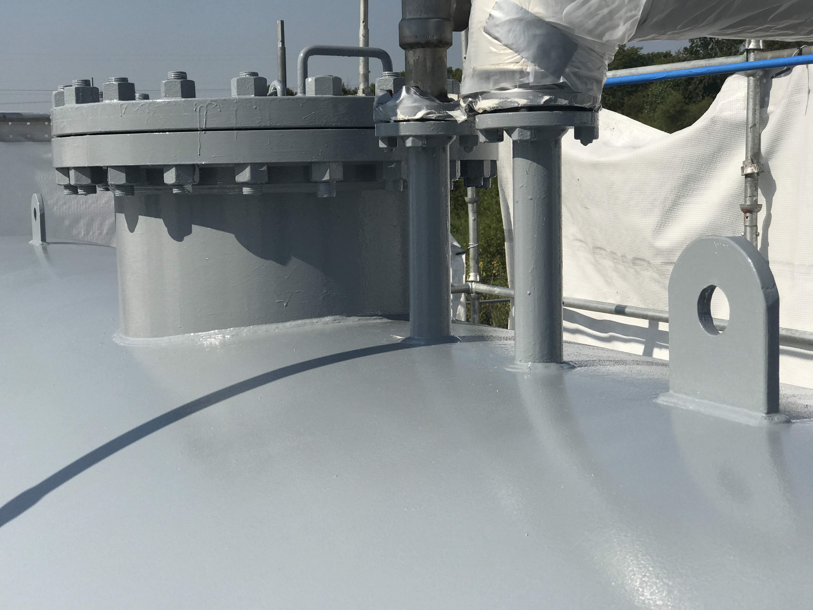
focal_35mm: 57
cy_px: 305
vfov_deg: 25.7
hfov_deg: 33.8
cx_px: 406
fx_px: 1339
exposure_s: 1/2128
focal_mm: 6.6
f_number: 2.8
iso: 20
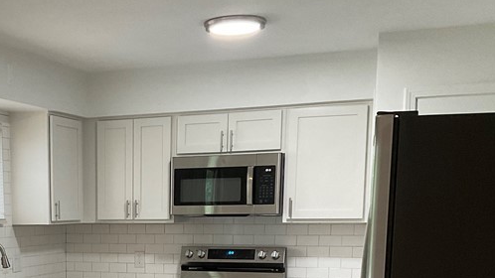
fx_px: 853
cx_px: 71
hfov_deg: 31.2
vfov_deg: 17.7
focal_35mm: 65
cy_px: 323
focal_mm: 3
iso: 80
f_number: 1.8
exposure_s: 1/60
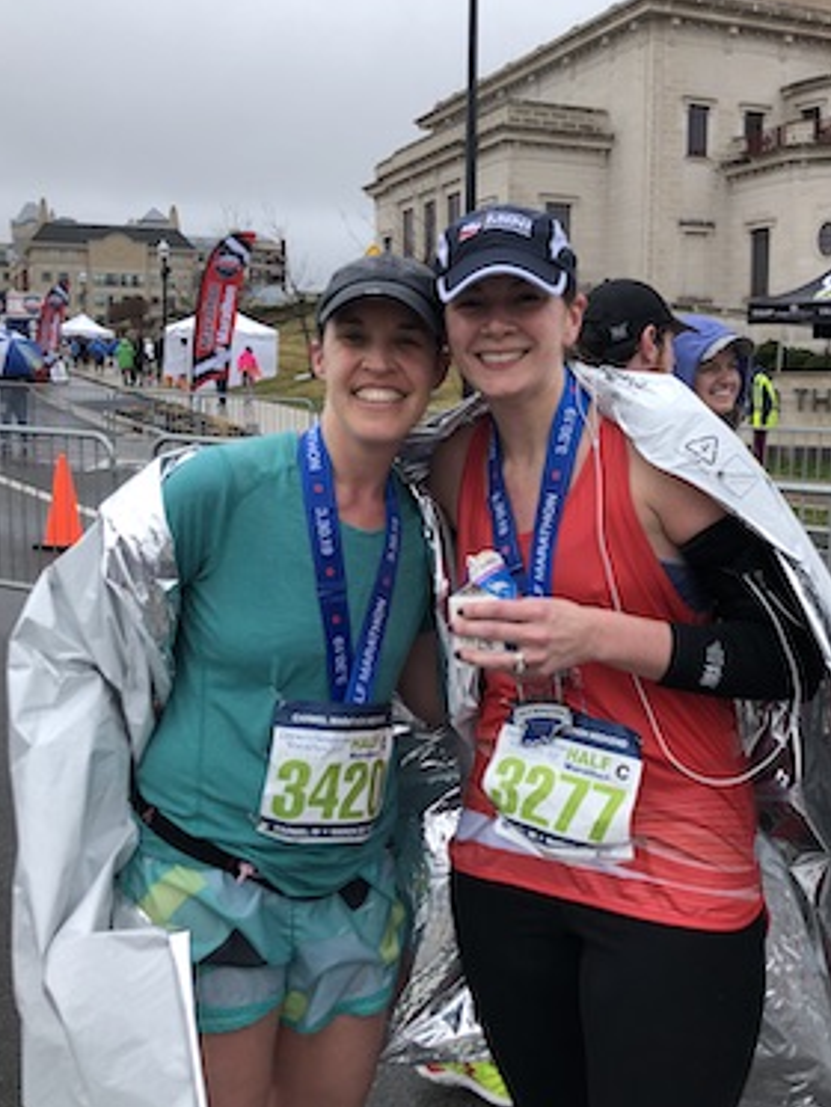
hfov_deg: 39.6
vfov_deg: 51.3
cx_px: 469
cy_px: 510
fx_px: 1152
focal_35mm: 36
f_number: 1.8
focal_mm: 3.99
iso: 20
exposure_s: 1/495
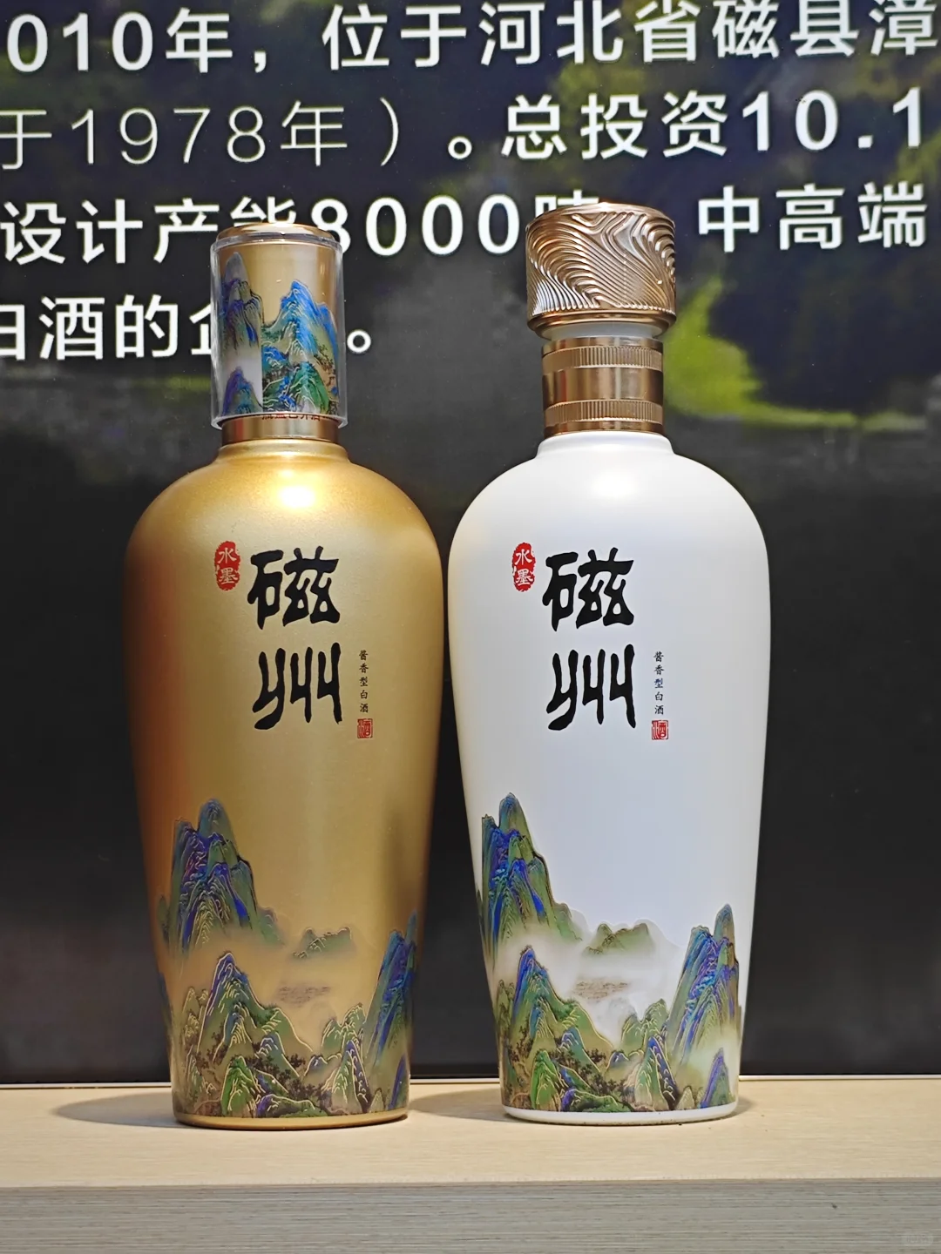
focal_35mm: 73
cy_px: 627
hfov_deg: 20.2
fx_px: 2646
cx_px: 470
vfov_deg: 26.7
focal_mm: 5.84
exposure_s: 1/149
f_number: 1.6
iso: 50
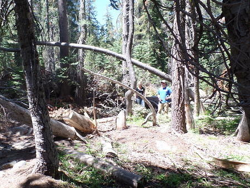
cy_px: 121
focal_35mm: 33
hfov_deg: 54.0
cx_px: 80
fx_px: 238
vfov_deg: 42.5
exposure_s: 1/180
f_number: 3.2
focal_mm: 4.1
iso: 80
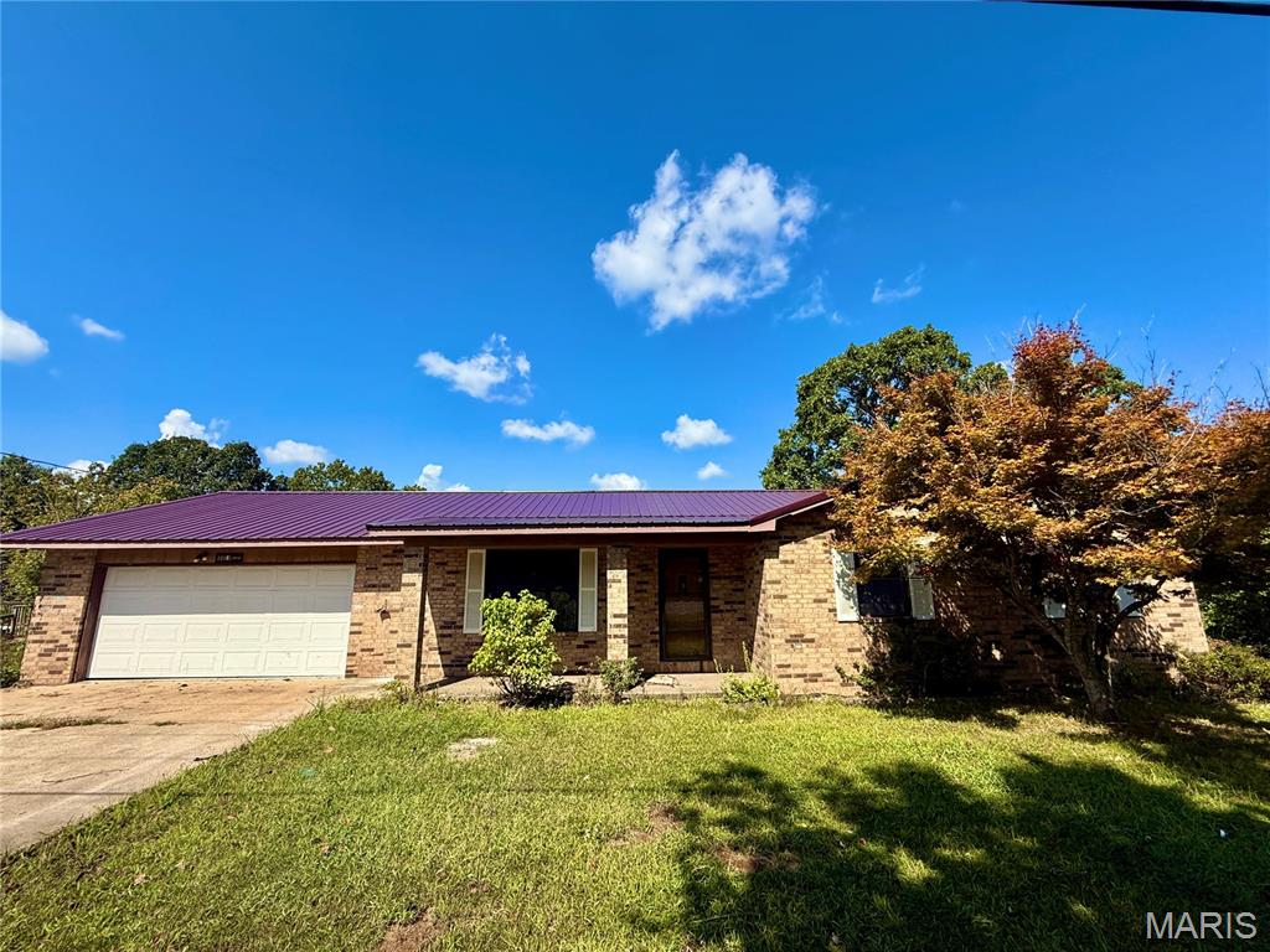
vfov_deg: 85.7
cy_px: 476
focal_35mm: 14
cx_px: 635
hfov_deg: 102.1
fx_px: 514
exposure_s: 1/1848
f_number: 2.2
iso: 50
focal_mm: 2.22
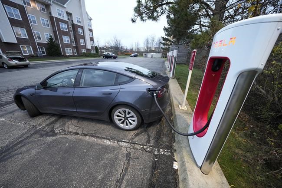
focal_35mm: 12
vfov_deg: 90.0
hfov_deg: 112.6
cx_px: 141
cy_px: 94
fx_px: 94
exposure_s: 1/50
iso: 2500
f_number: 4
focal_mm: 12
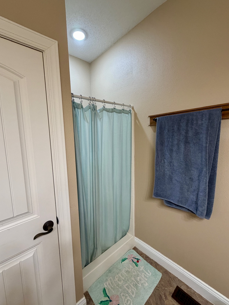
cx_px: 108
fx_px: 132
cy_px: 154
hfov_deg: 81.7
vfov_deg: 98.2
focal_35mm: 15
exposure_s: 1/120
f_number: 2.2
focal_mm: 2.22
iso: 320
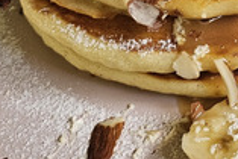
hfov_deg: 15.6
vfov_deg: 10.5
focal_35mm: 122
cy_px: -136
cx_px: 341
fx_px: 807
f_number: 1.7
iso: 100
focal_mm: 6.3
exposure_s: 1/180
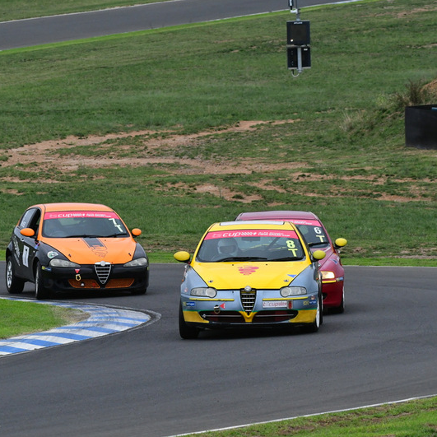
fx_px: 5485
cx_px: 142
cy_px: 218
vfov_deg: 4.6
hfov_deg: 4.6
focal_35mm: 384
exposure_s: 1/640
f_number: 10
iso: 2000
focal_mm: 200
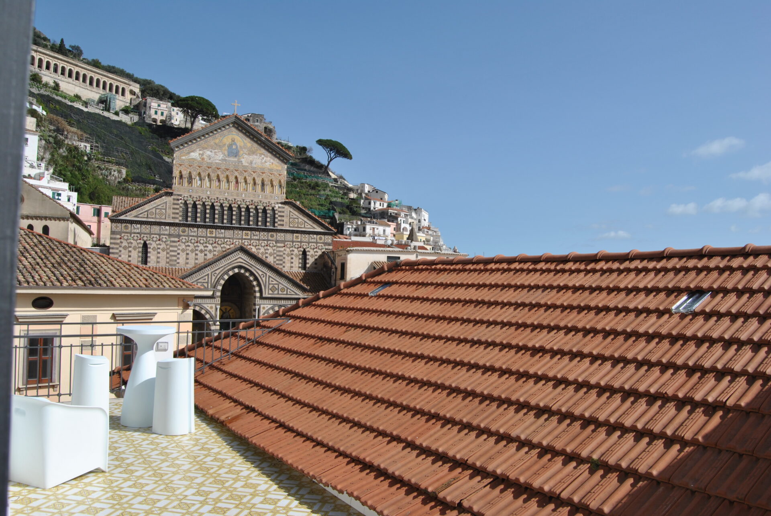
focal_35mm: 27
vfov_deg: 48.0
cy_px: 258
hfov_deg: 67.3
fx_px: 579
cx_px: 386
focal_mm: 18
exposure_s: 1/320
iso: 100
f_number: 9
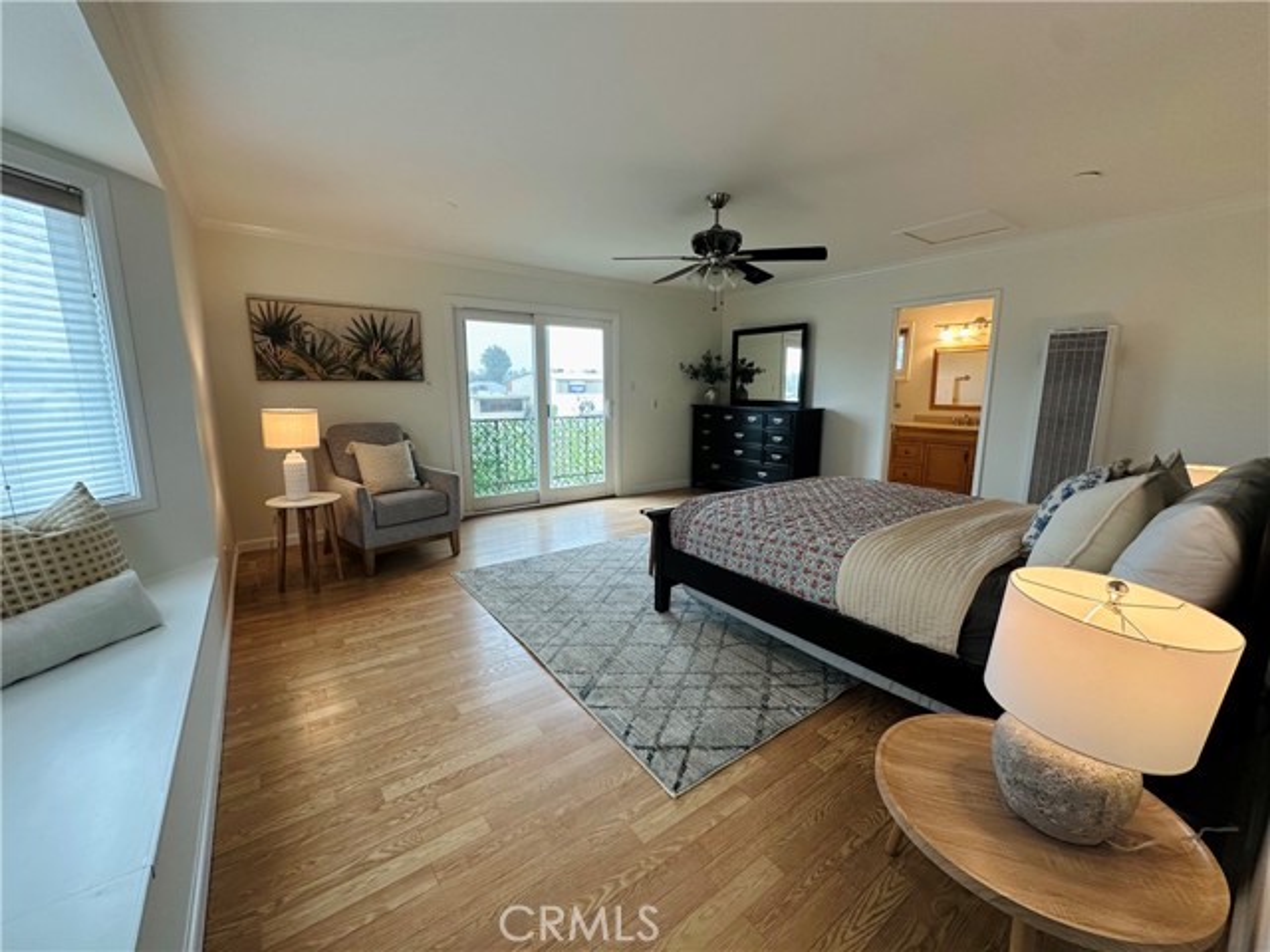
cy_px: 476
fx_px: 514
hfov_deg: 102.1
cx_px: 635
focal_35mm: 14
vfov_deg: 85.7
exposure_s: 1/120
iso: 200
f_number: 2.2
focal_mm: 2.22
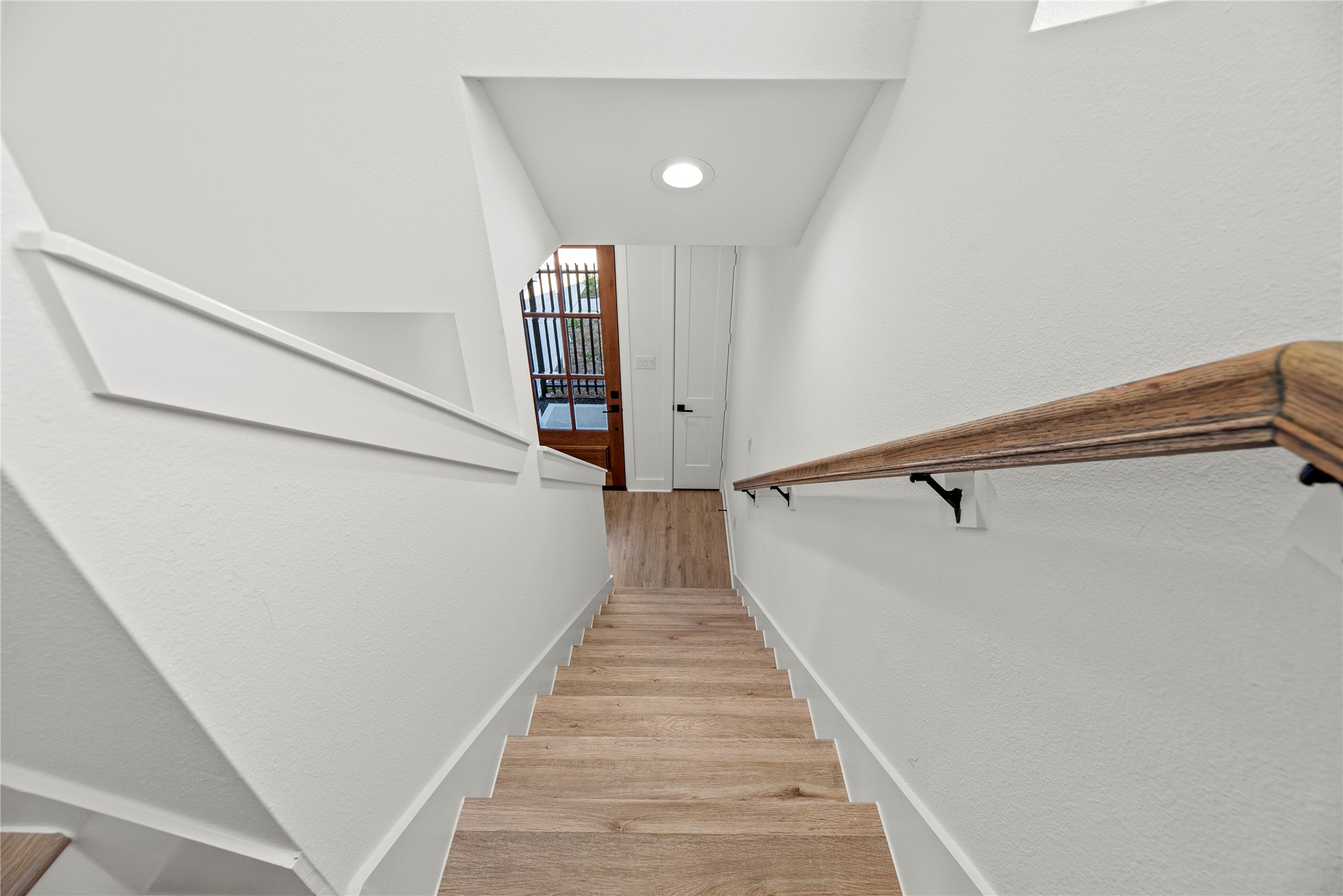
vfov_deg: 81.2
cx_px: 672
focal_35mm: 14
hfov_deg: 104.2
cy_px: 448
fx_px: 522
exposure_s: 1/25
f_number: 8
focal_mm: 14
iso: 800
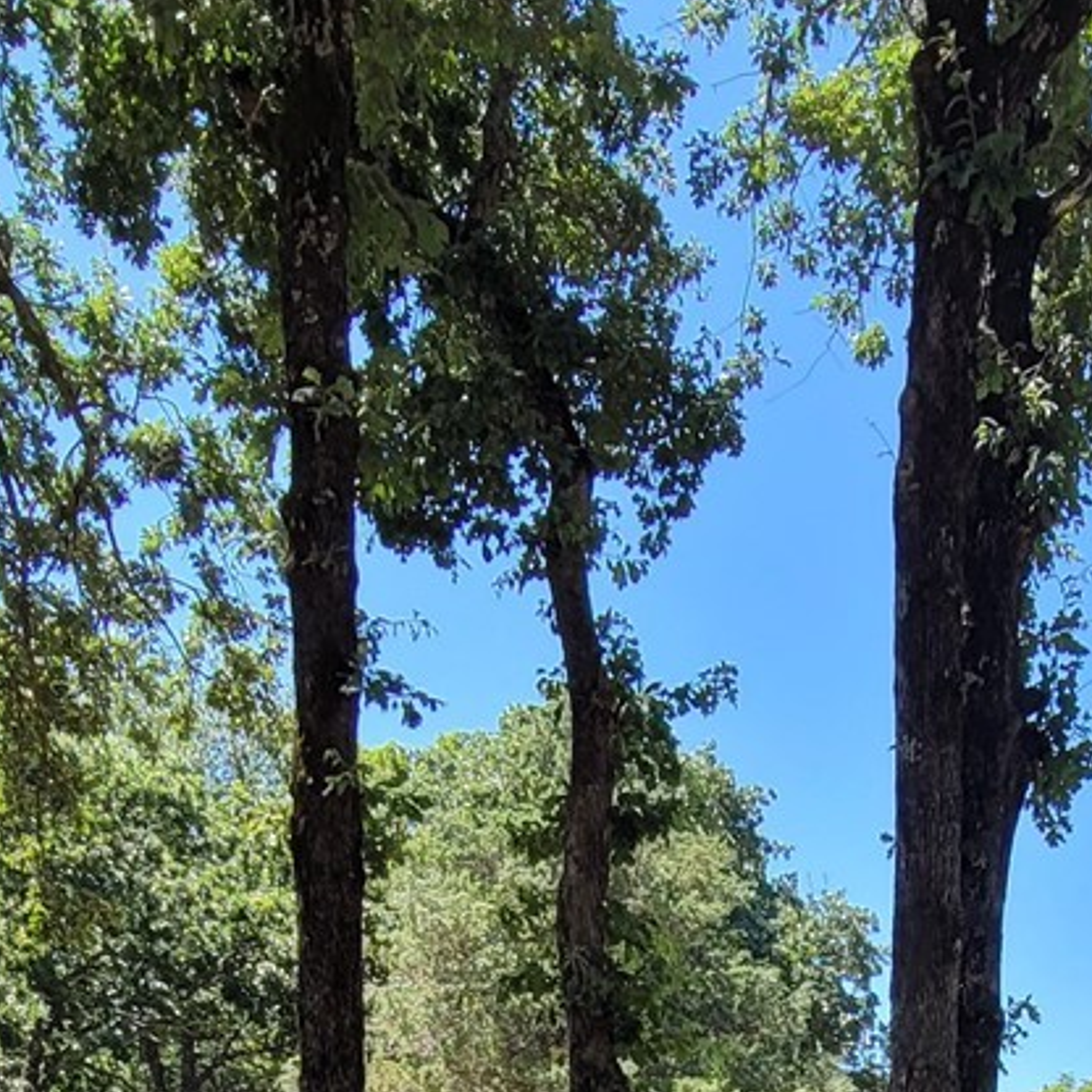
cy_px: 1533
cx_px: 848
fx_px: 1892
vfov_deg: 25.9
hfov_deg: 31.5
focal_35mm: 53
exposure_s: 1/606
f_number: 2.2
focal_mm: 2.2
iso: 64
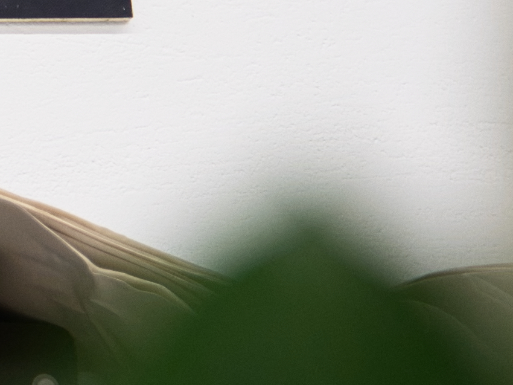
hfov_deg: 5.9
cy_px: -102
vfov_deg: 4.6
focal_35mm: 320
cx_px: -777
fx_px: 4746
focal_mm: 47.2
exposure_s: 1/320
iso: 1000
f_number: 2.8
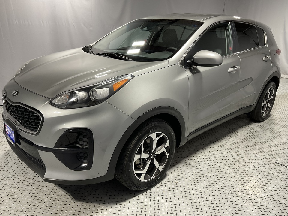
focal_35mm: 29
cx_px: 144
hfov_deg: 61.7
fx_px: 241
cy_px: 108
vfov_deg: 48.2
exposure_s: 1/50
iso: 32
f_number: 1.8
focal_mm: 3
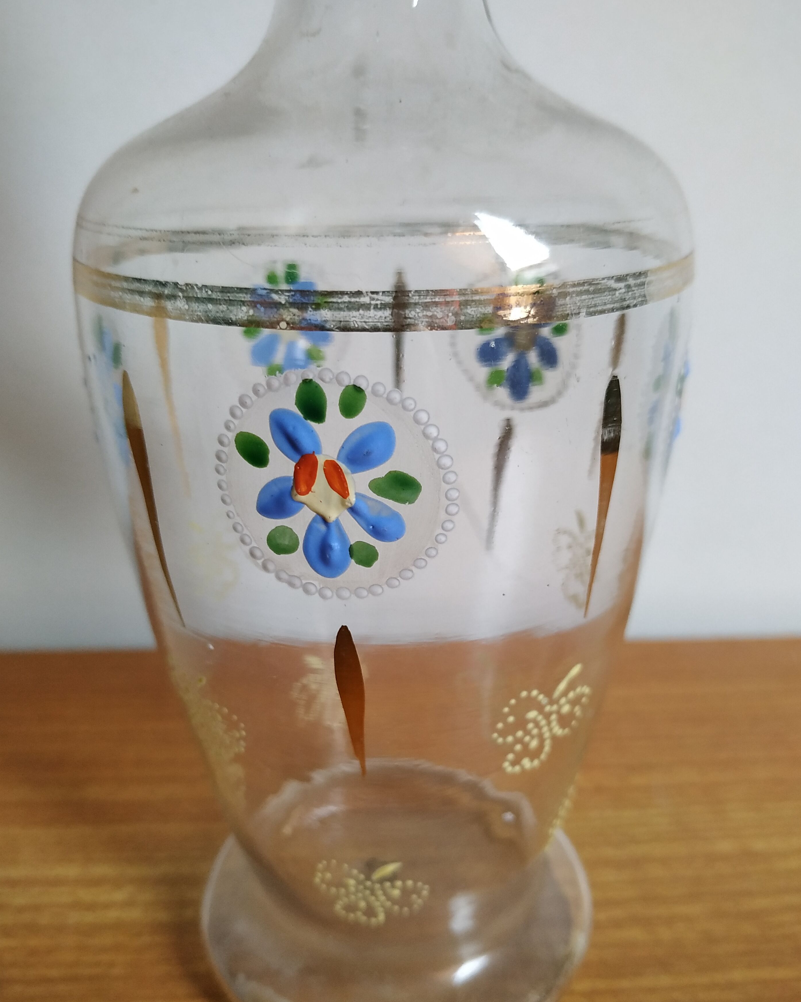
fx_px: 800
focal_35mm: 27
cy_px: 536
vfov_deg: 64.0
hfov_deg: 53.2
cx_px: 418
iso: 400
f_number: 1.9
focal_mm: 3.94
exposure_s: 1/25
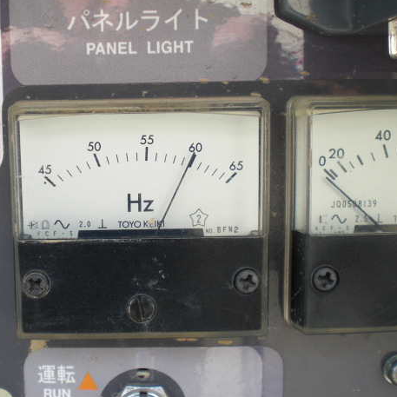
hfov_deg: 35.7
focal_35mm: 47
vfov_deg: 36.1
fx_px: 610
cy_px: 197
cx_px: 131
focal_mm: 6.3
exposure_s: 1/160
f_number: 3.1
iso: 64
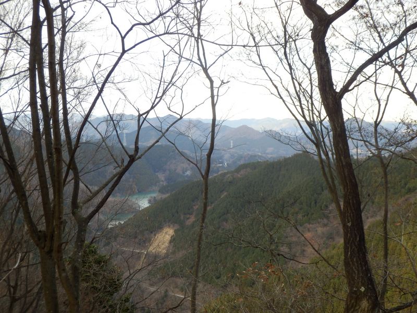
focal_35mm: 51
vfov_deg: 28.6
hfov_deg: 37.5
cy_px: 156
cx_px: 208
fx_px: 614
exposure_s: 1/100
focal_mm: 9.1
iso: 80
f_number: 4.4
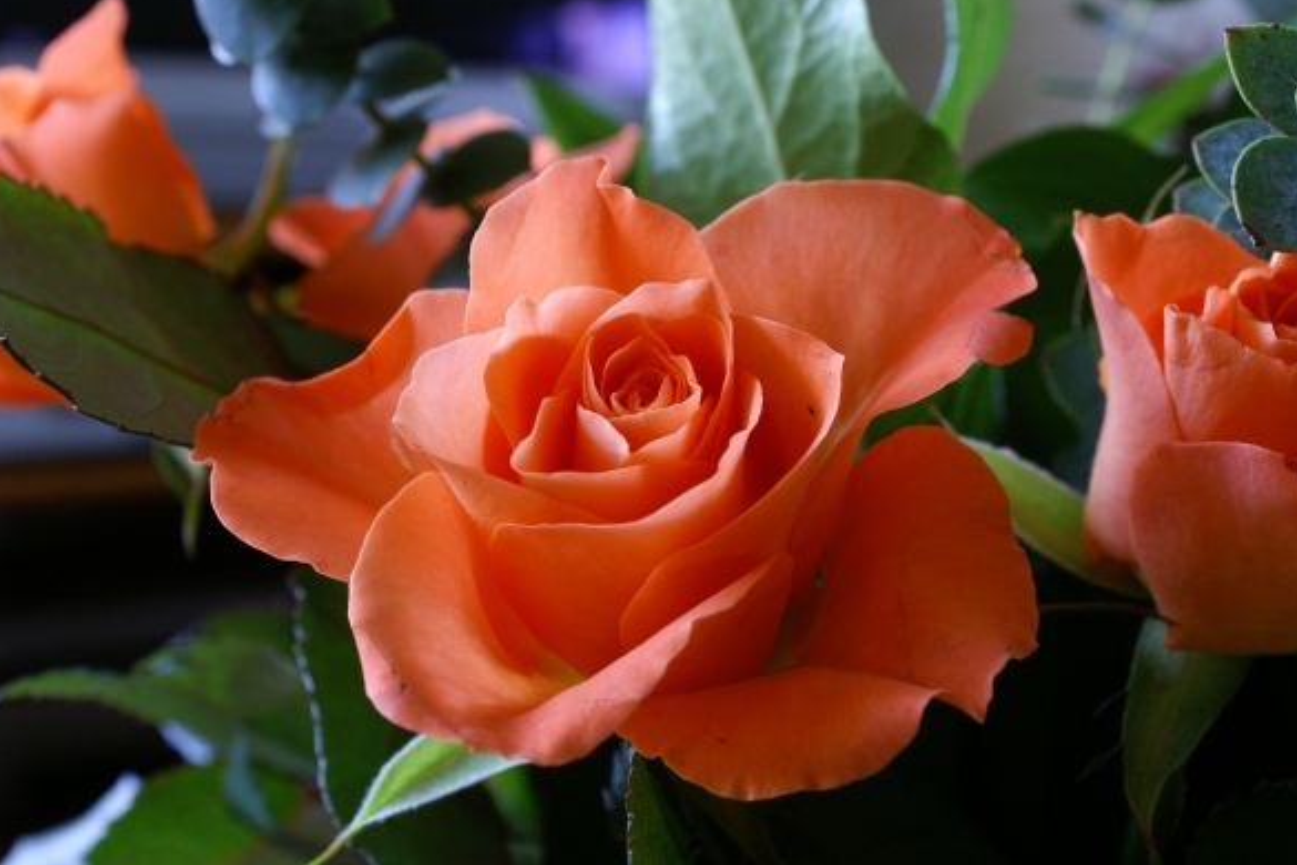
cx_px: 658
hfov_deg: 45.4
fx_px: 1549
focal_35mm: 43
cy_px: 426
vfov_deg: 31.2
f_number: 9
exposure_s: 1/10
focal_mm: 28
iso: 400
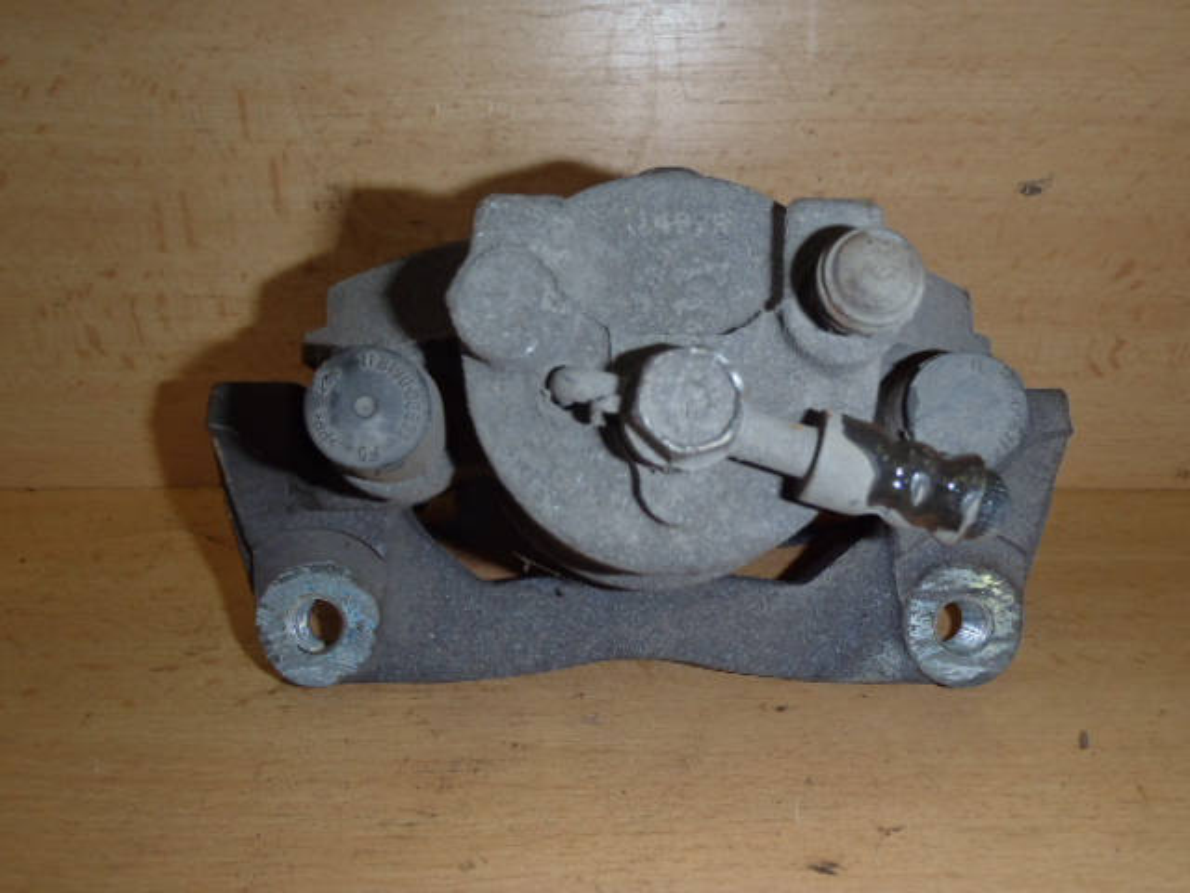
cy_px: 446
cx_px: 595
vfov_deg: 49.7
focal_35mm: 28
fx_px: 963
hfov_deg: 63.4
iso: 100
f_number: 3.9
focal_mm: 5
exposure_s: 1/30
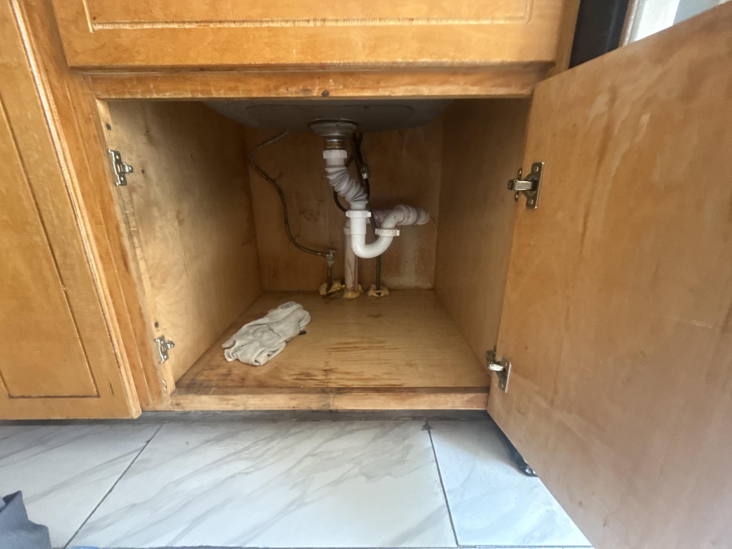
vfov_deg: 85.7
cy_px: 274
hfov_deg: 102.1
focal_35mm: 14
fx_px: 296
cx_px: 366
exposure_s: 1/60
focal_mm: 2.22
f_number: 2.2
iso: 1000
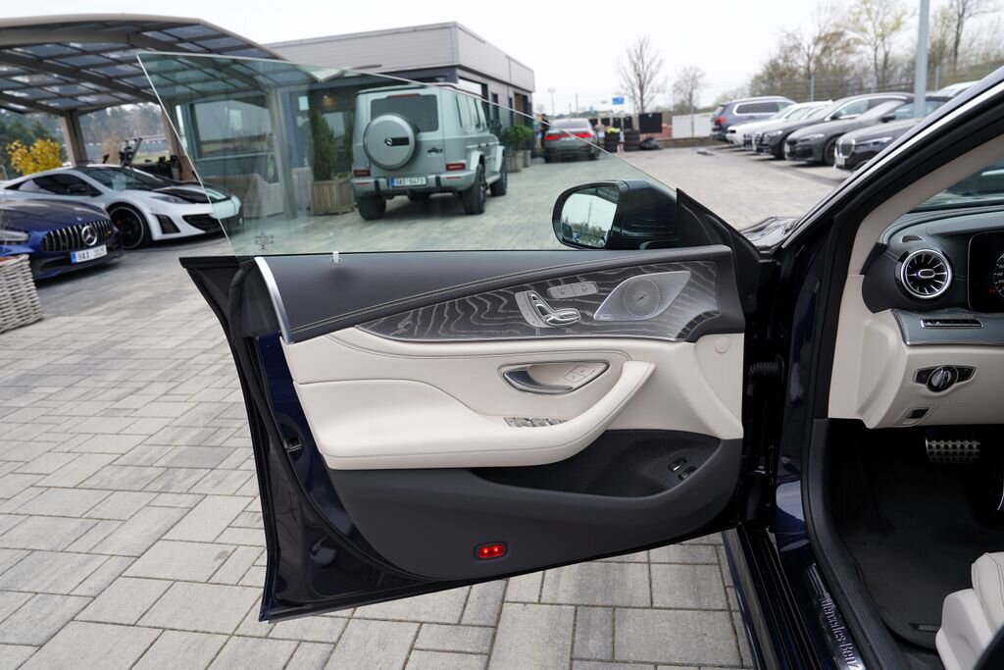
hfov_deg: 73.7
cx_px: 502
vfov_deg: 53.1
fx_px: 669
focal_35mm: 24
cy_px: 335
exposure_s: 1/100
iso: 100
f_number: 5
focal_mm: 24
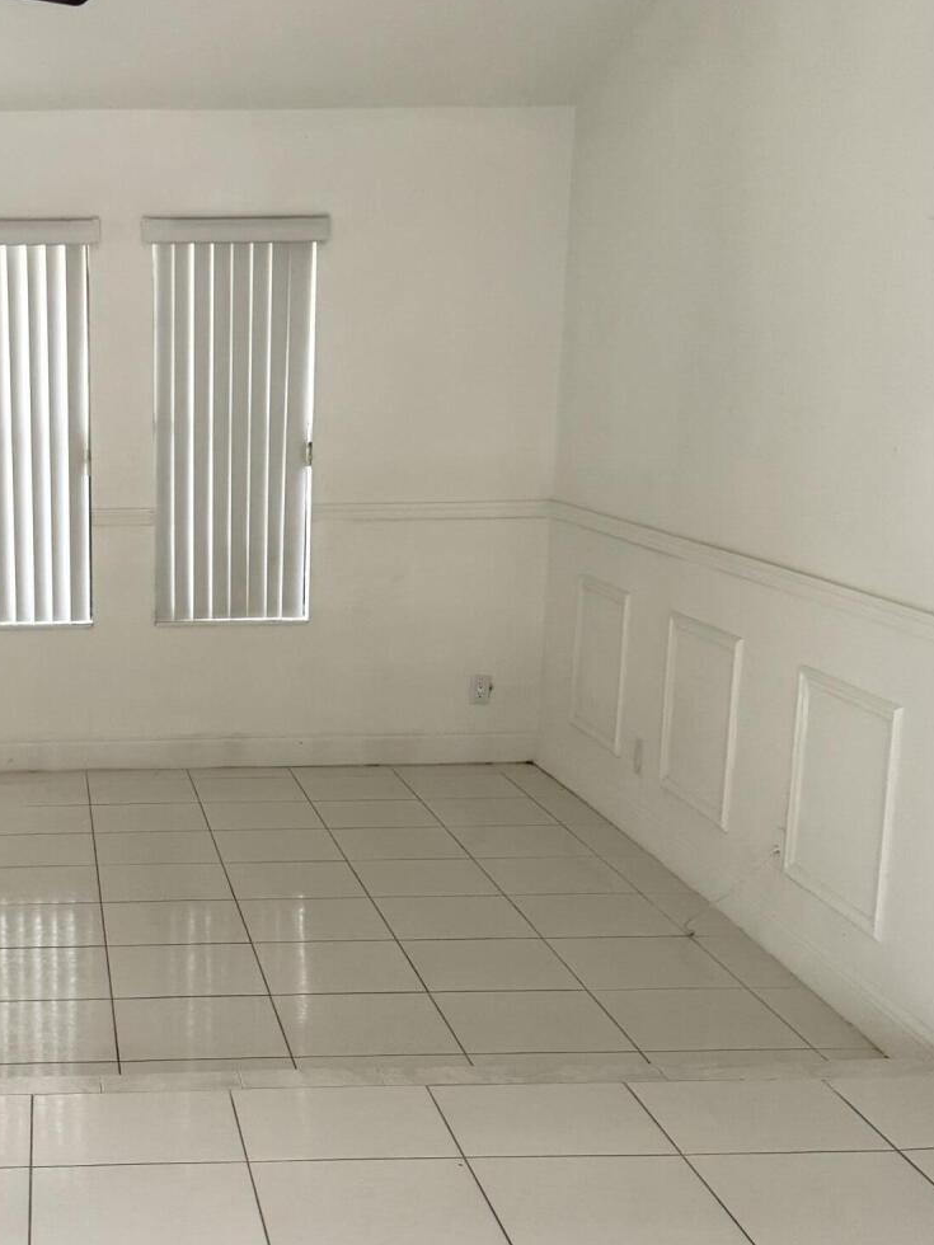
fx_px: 1763
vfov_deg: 38.7
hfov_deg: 28.7
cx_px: 127
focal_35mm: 49
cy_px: 769
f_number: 1.78
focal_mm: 6.76
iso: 400
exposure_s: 1/60
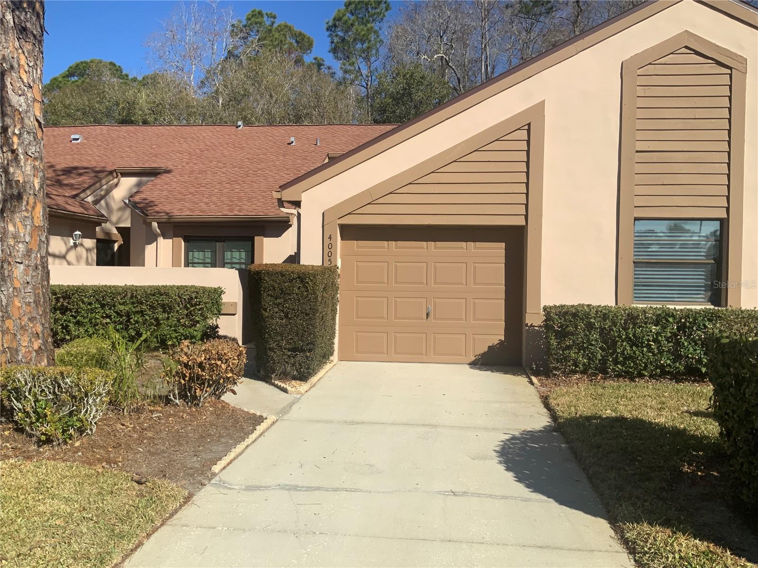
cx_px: 379
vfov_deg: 48.2
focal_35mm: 29
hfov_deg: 61.7
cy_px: 284
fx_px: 635
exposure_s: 1/3125
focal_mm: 3
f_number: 1.8
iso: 20
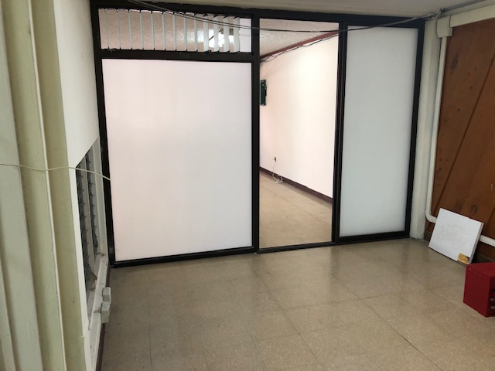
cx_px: 248
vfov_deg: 49.7
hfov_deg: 63.4
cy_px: 186
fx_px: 400
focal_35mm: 28
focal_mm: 3.99
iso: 40
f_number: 1.8
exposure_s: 1/24
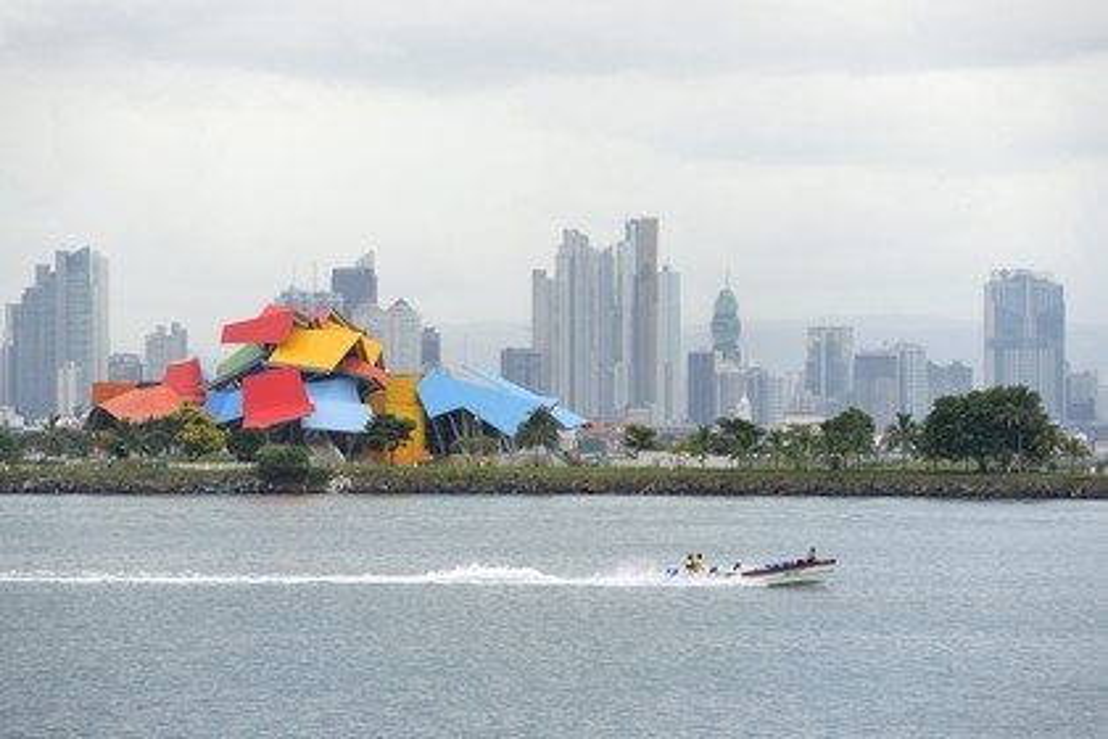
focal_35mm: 200
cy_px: 370
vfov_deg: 6.9
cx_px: 554
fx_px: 6155
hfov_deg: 10.3
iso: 400
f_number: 8
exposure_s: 1/500
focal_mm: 200
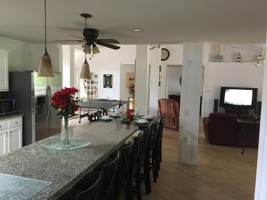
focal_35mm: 29
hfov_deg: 61.7
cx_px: 134
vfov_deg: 48.2
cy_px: 100
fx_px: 224
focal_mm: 4.15
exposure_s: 1/30
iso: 160
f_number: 2.2
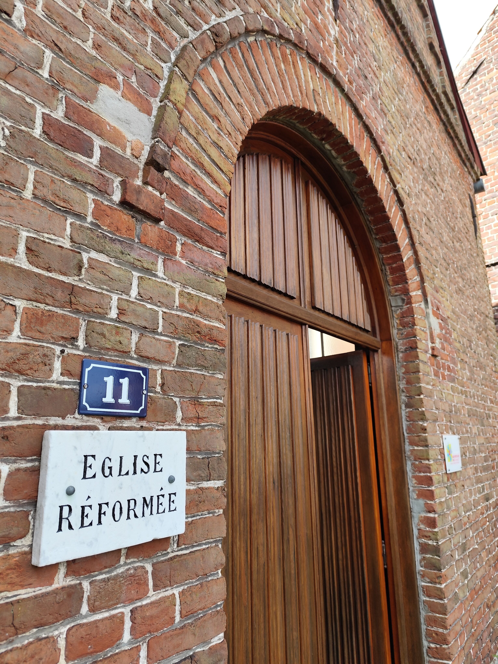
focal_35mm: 23
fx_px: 441
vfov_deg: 73.9
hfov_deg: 58.9
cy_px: 332
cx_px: 249
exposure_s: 1/292
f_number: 1.65
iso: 50
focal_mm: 6.14
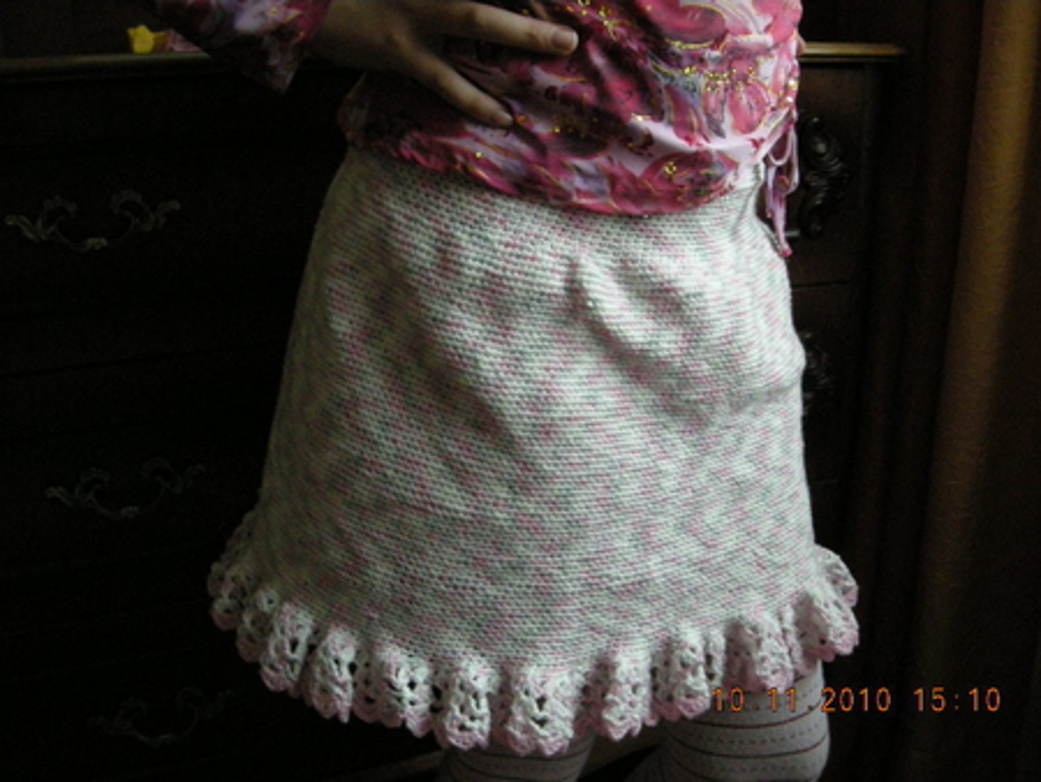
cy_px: 391
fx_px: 1053
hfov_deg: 52.6
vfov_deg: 40.7
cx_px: 520
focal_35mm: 35
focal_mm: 5.7
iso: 400
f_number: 2.8
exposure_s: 1/11.6
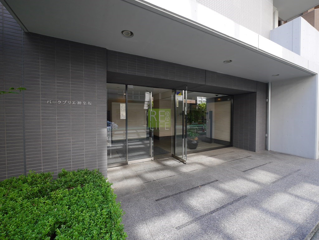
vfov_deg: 85.7
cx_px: 160
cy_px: 120
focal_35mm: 14
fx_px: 129
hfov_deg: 102.1
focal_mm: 7
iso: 160
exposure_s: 1/80
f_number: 4
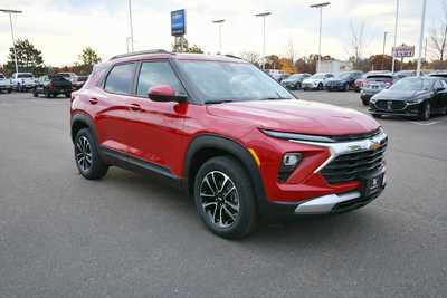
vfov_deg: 43.6
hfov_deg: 61.9
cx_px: 224
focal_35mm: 30
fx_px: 373
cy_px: 149
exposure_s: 1/250
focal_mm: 20
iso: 250
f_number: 5.6
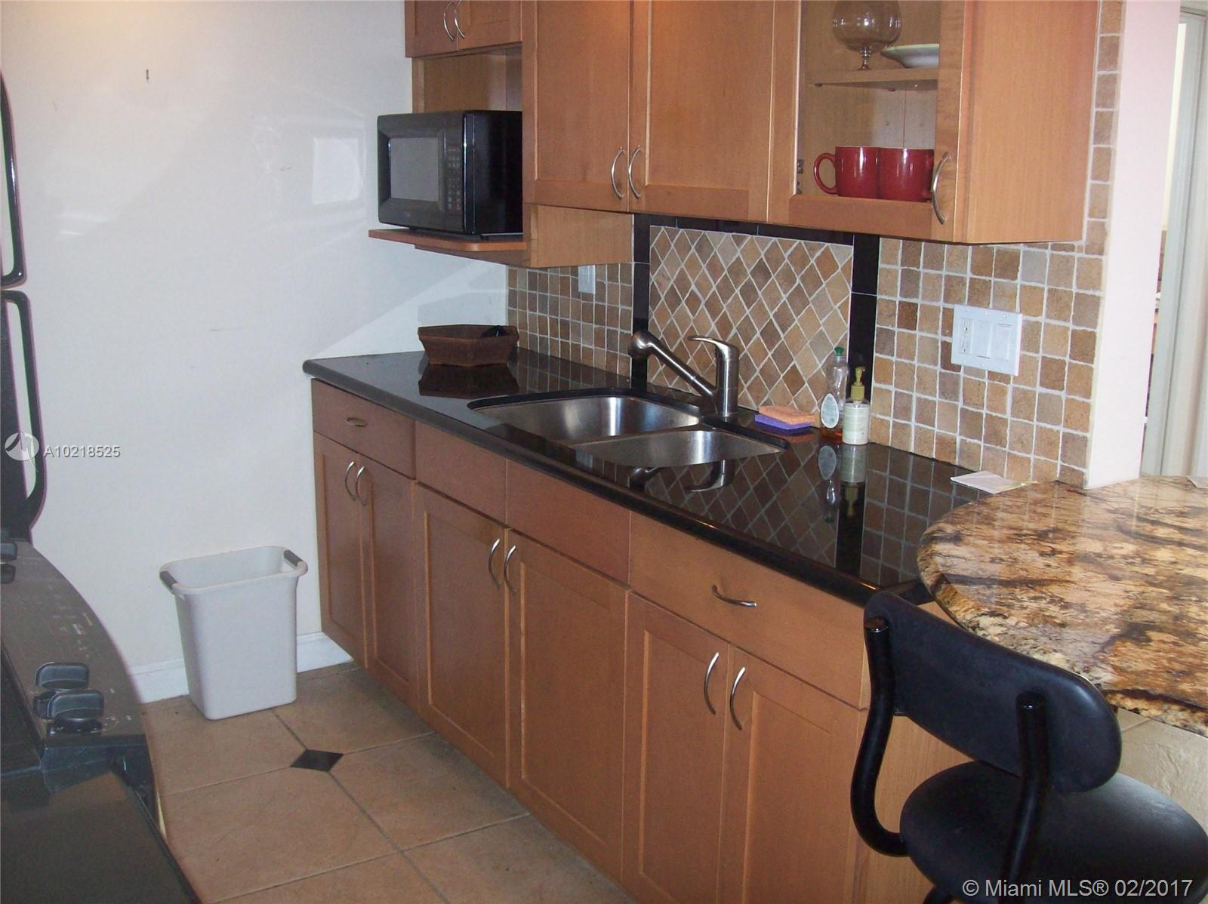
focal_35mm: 36
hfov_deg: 51.4
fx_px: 1256
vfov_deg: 39.6
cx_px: 604
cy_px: 452
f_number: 2.7
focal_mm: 6
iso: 200
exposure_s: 1/64
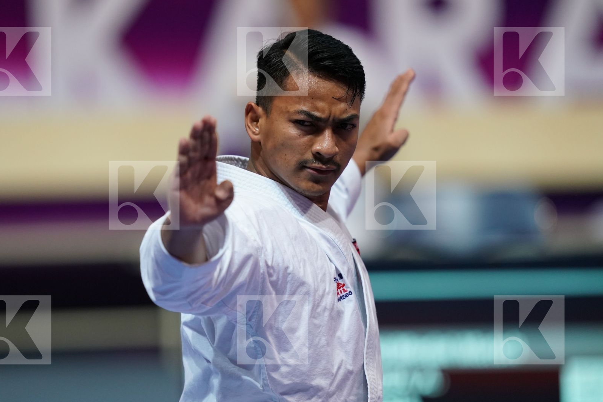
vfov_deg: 3.0
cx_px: 273
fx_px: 7570
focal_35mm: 452
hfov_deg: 4.6
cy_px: 195
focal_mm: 400
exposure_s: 1/500
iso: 2500
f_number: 2.8
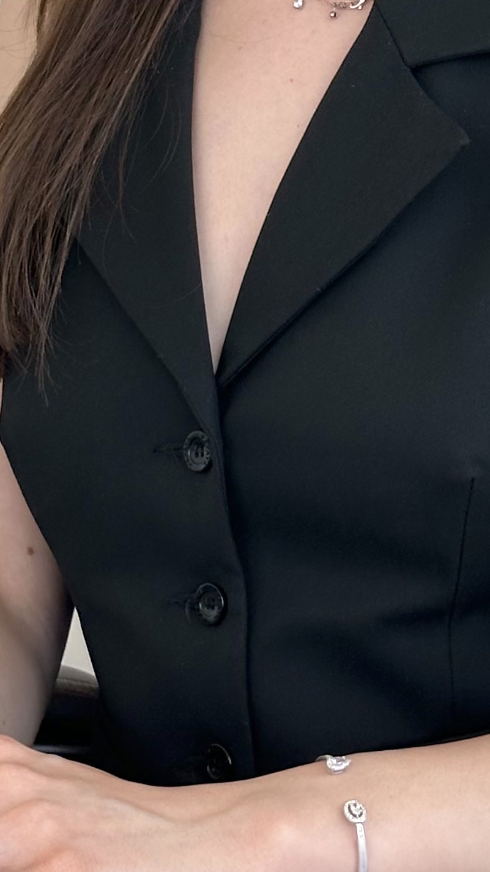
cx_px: 419
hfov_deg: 8.2
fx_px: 3420
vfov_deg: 14.4
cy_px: 63
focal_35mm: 148
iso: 64
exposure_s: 1/244
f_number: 1.78
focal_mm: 6.86
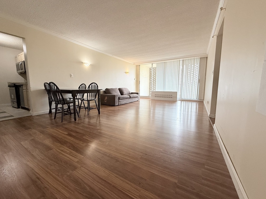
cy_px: 100
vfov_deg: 85.7
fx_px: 108
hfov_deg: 102.1
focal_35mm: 14
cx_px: 133
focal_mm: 2.22
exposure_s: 1/120
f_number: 2.2
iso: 125
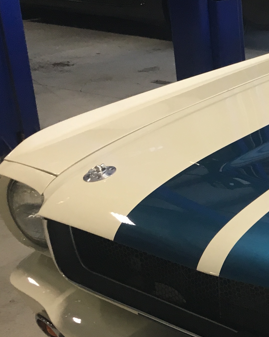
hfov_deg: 16.0
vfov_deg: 22.4
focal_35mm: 85
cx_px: 445
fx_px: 846
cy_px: 228
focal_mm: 4.15
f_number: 2.2
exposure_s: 1/30
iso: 64
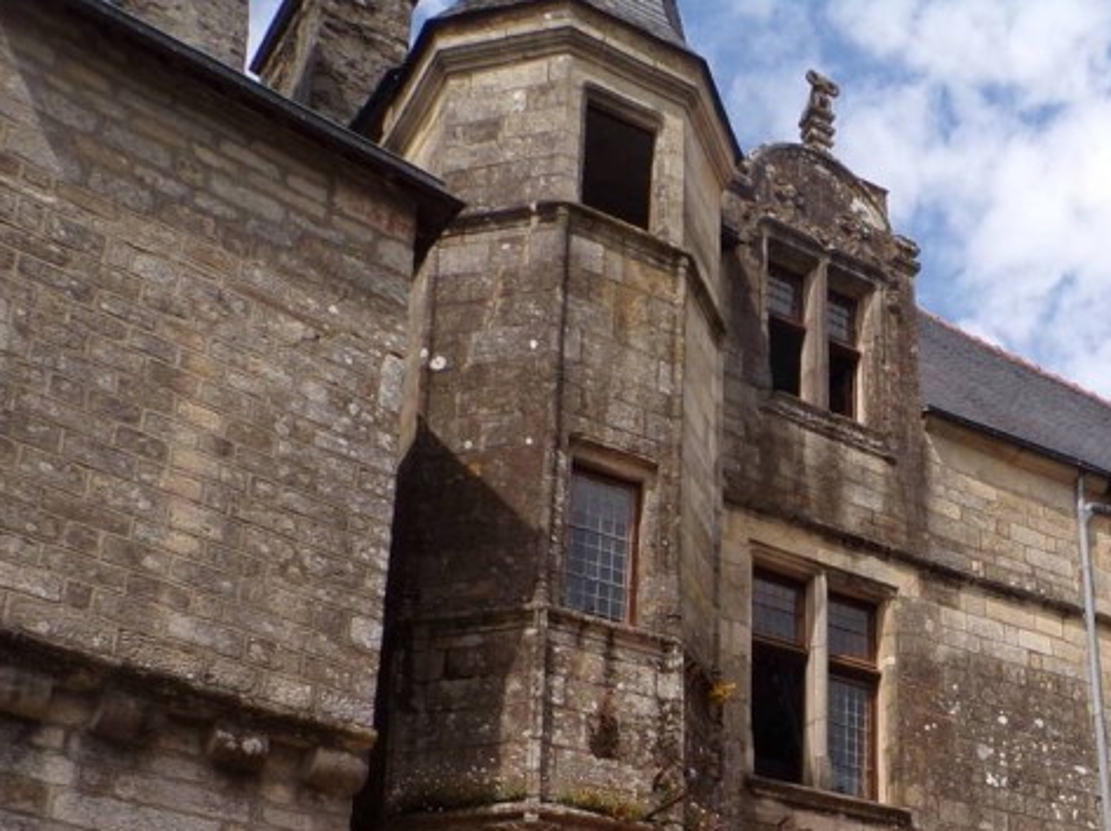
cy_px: 899
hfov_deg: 34.4
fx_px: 1668
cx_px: 1041
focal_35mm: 52
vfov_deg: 26.0
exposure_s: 1/400
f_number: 5.8
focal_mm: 4.3
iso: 80
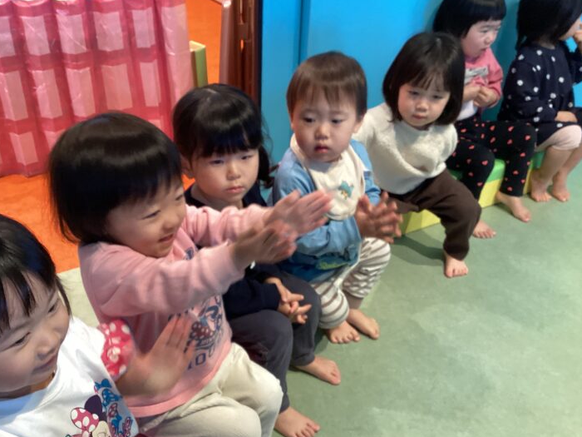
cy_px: 233
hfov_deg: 53.9
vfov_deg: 41.8
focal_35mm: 34
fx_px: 572
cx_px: 274
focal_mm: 3.3
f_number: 2.4
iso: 200
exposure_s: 1/50
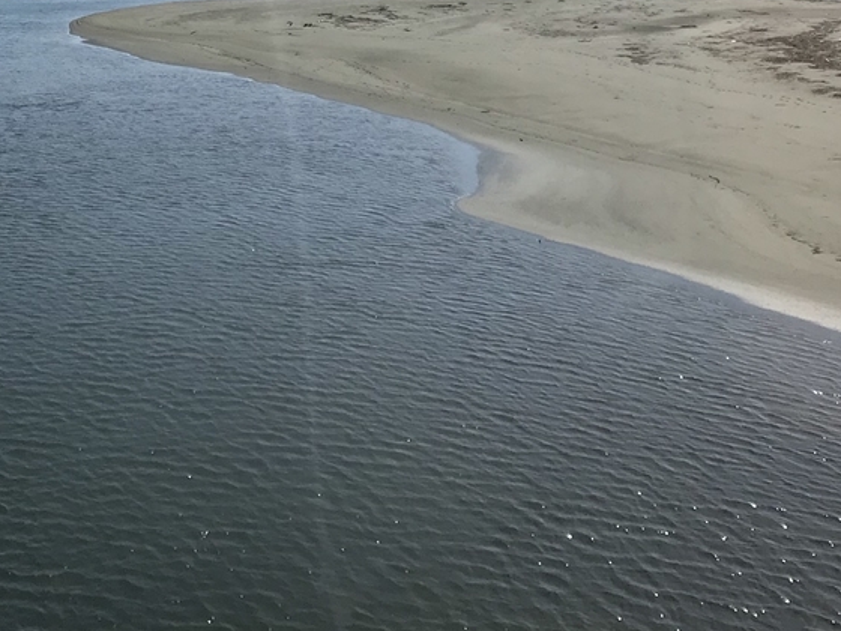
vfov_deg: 23.4
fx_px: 1458
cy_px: 5
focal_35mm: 60
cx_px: 131
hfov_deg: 31.1
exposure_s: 1/1018
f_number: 1.8
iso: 20
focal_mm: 3.99
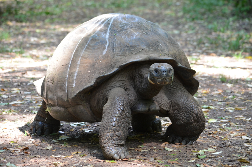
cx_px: 126
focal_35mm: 180
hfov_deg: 11.4
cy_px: 84
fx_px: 1257
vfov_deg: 7.6
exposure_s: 1/125
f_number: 5.6
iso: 400
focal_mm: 120
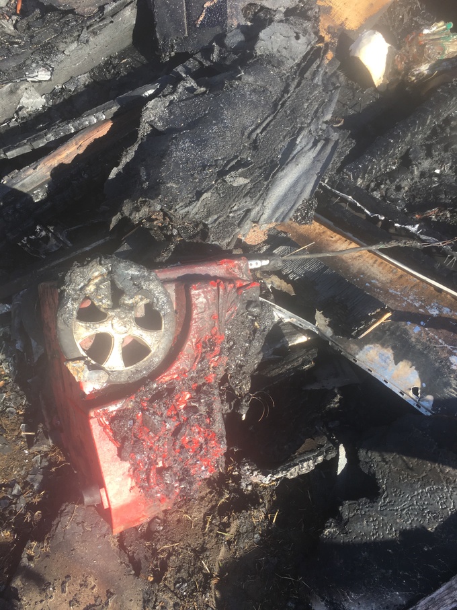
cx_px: 228
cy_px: 305
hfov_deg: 48.2
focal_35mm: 29
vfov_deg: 61.7
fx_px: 511
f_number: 2.2
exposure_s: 1/361
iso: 25
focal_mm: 4.15
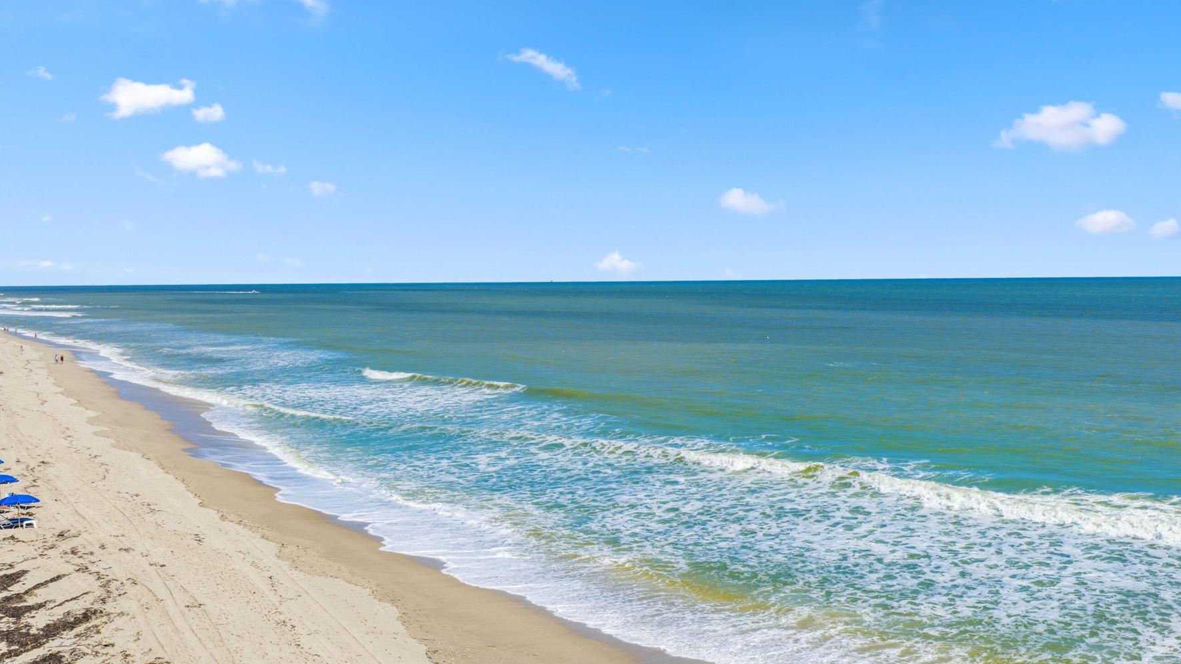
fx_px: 1065
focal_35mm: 34
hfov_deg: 57.9
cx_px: 646
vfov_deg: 34.5
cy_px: 408
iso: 100
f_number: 5
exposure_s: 1/400
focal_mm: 14.45
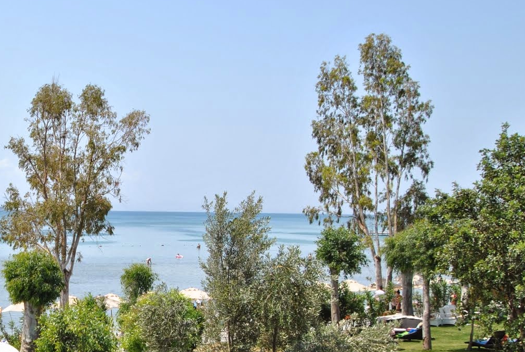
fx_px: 1066
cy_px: 299
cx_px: 71
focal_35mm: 73
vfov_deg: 18.5
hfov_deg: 26.9
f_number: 7.1
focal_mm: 24
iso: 100
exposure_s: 1/200
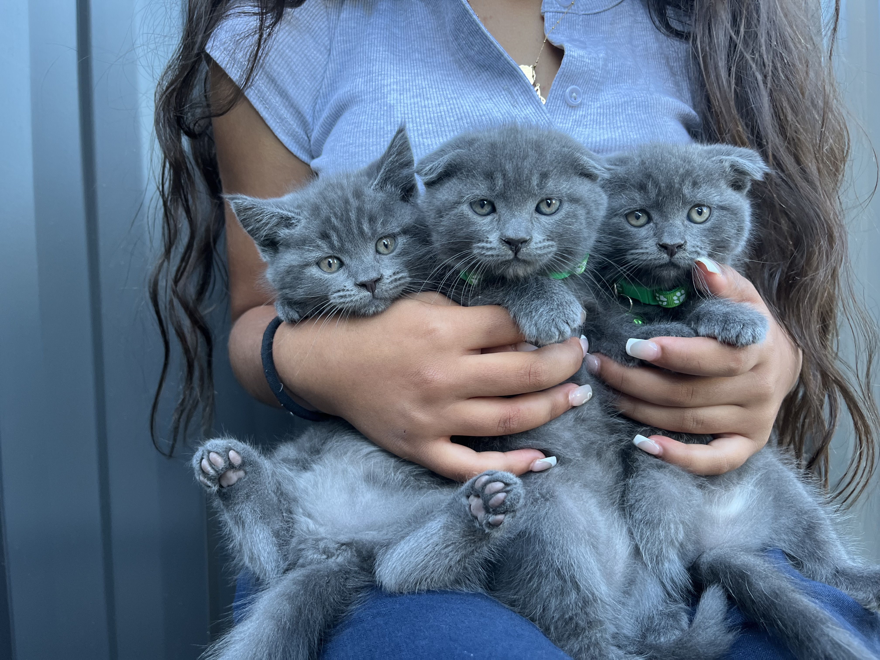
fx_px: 661
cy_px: 330
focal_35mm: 26
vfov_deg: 53.1
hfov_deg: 67.3
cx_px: 440
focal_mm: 5.1
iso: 100
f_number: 1.6
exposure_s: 1/121
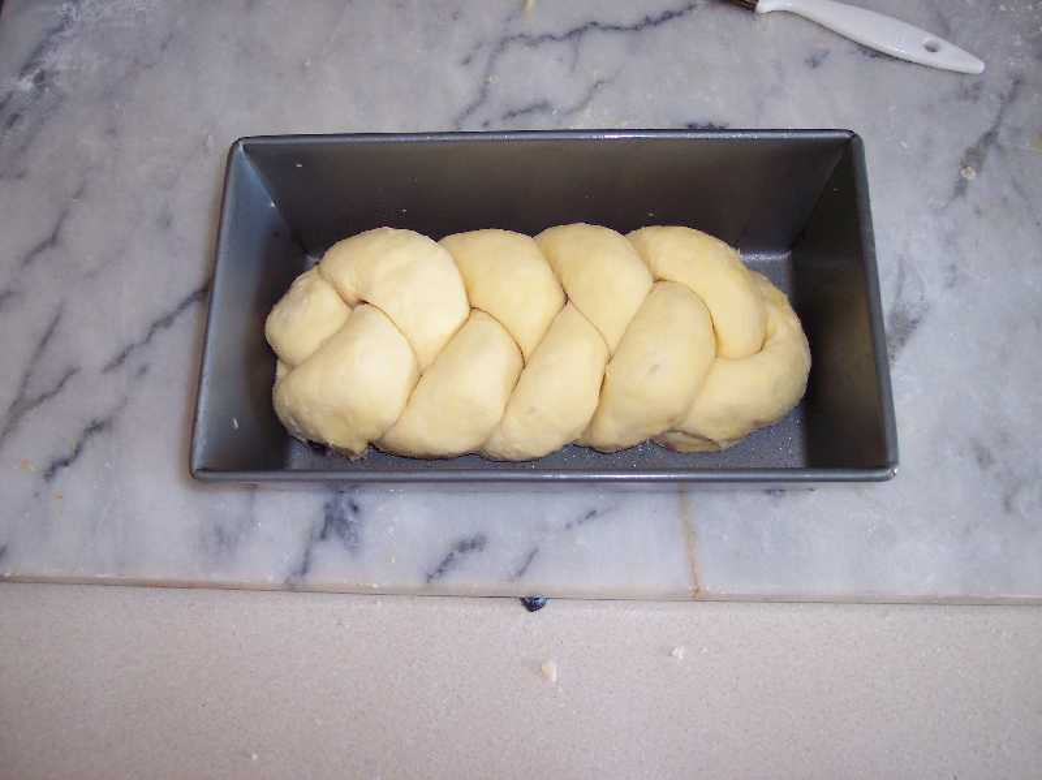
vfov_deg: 37.7
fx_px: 1143
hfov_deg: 49.0
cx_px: 521
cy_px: 390
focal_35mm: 38
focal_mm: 8
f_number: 2.8
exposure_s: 1/45
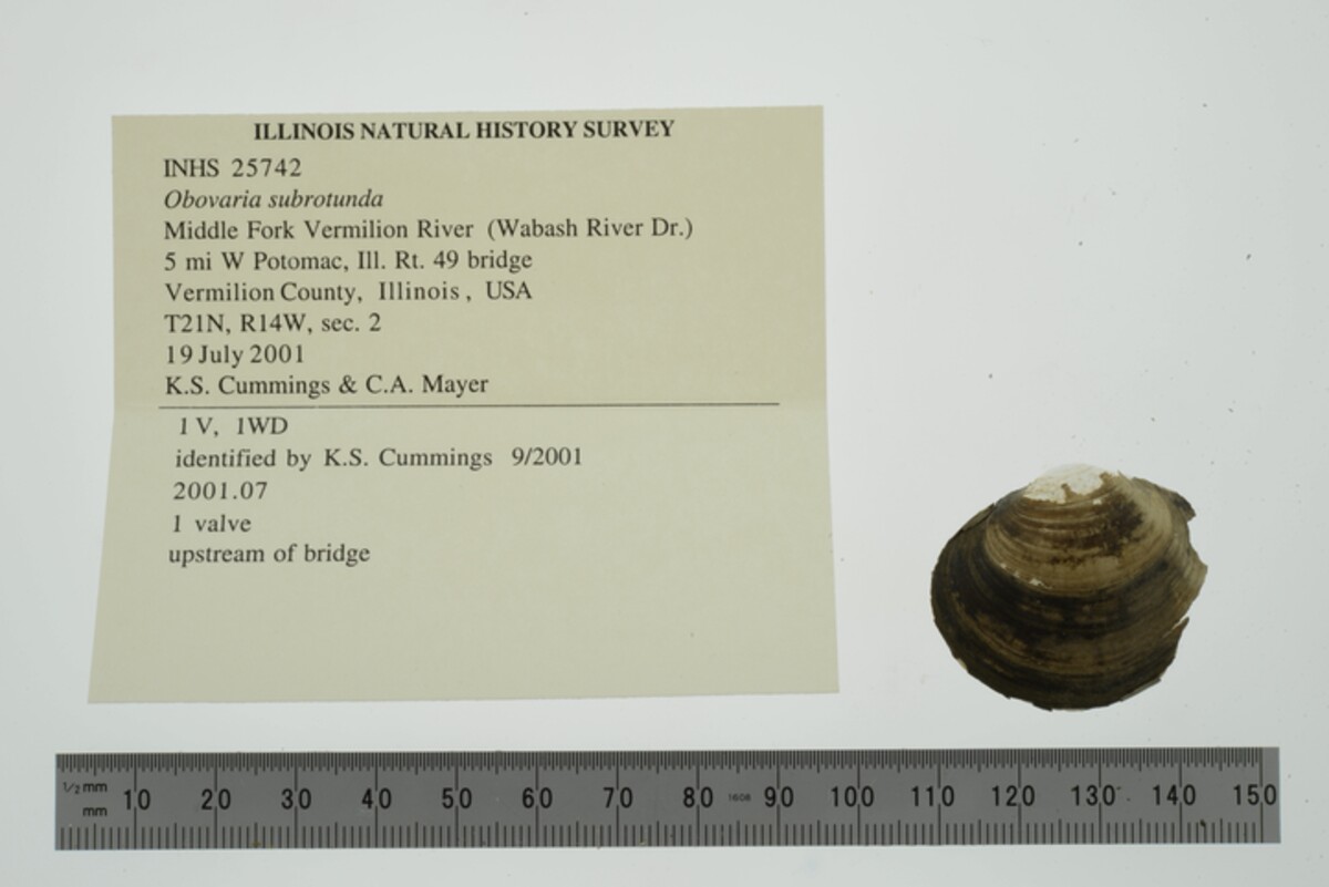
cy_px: 444
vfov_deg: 22.6
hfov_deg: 33.4
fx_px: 2216
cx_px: 664
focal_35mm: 60
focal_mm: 60
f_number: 32
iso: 100
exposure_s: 1/10
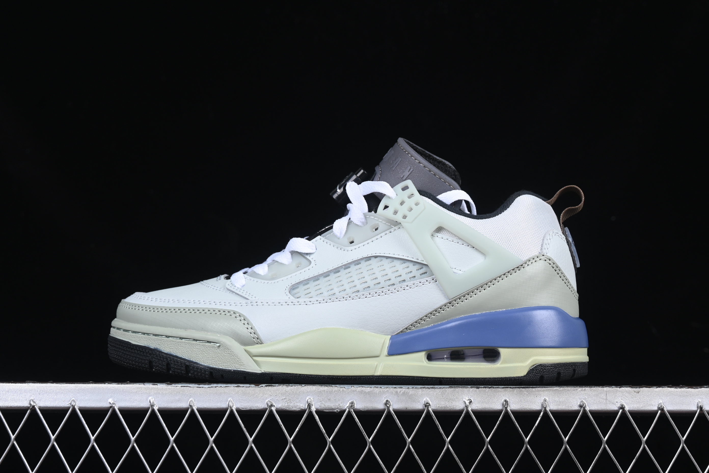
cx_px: 354
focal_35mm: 75
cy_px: 236
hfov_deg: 27.0
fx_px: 1477
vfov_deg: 18.2
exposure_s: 1/80
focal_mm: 50
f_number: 8
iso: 160
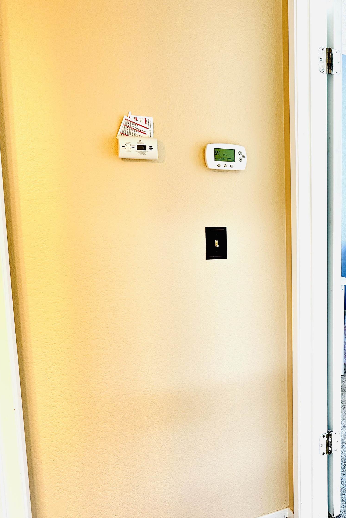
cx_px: 343
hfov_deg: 35.3
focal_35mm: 34
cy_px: 256
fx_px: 490
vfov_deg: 55.8
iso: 160
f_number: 1.78
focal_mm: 6.86
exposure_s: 1/60
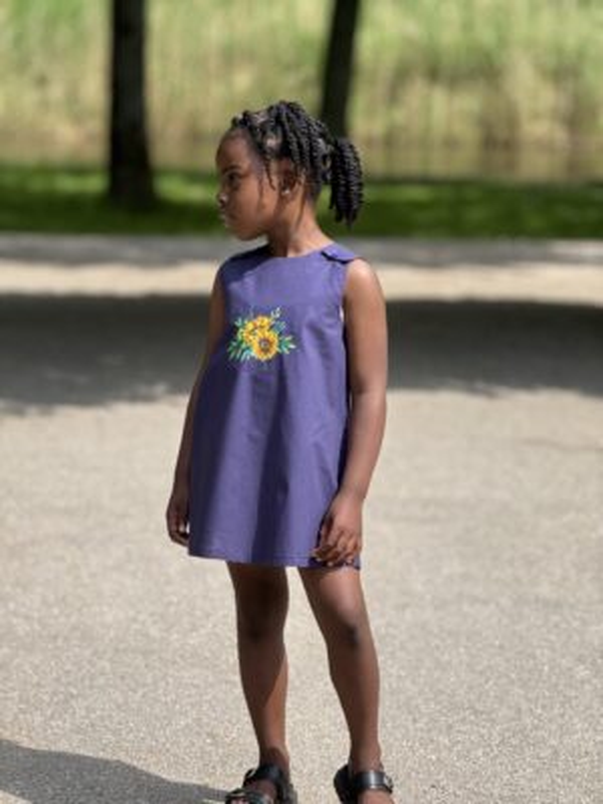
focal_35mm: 120
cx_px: 302
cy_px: 402
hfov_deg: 12.3
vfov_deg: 16.4
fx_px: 2787
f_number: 2.8
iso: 64
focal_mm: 15.66
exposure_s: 1/759
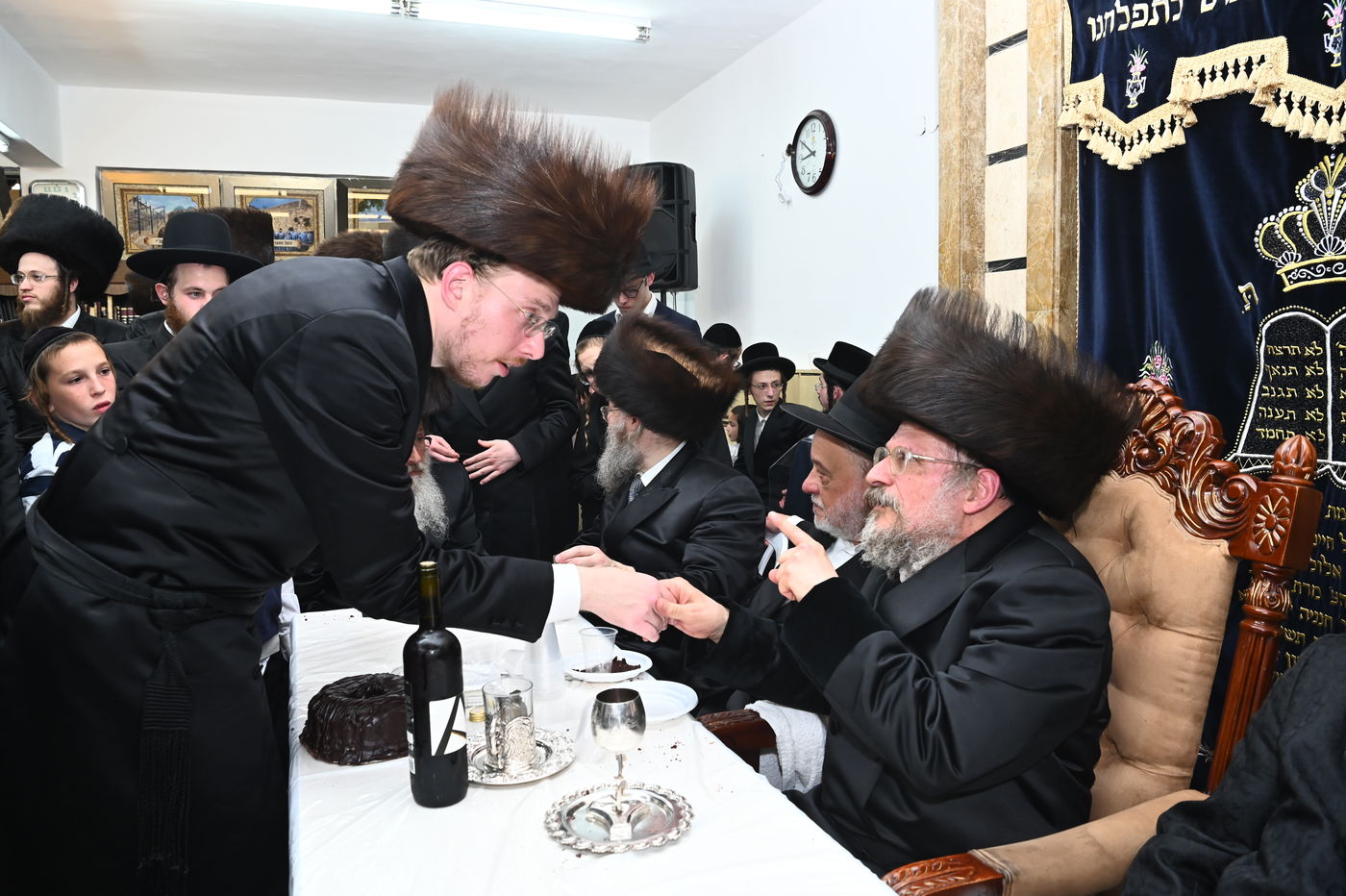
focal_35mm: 24
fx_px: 897
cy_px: 448
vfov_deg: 53.1
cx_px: 673
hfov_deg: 73.8
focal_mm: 24
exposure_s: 1/160
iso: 1600
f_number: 7.1
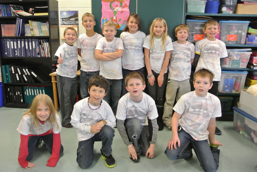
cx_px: 128
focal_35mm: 31
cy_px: 86
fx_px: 222
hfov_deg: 60.2
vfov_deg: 42.4
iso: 800
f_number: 3.8
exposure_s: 1/30
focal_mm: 11.8
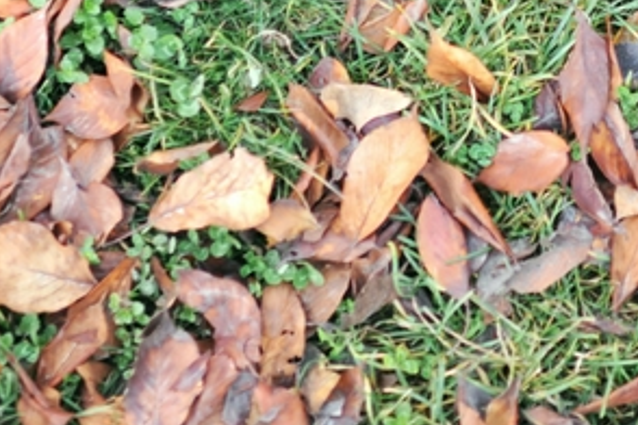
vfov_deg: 12.2
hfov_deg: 19.0
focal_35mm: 107
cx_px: 480
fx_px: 1896
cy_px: -210
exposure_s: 1/40
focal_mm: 35
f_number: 1.6
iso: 640
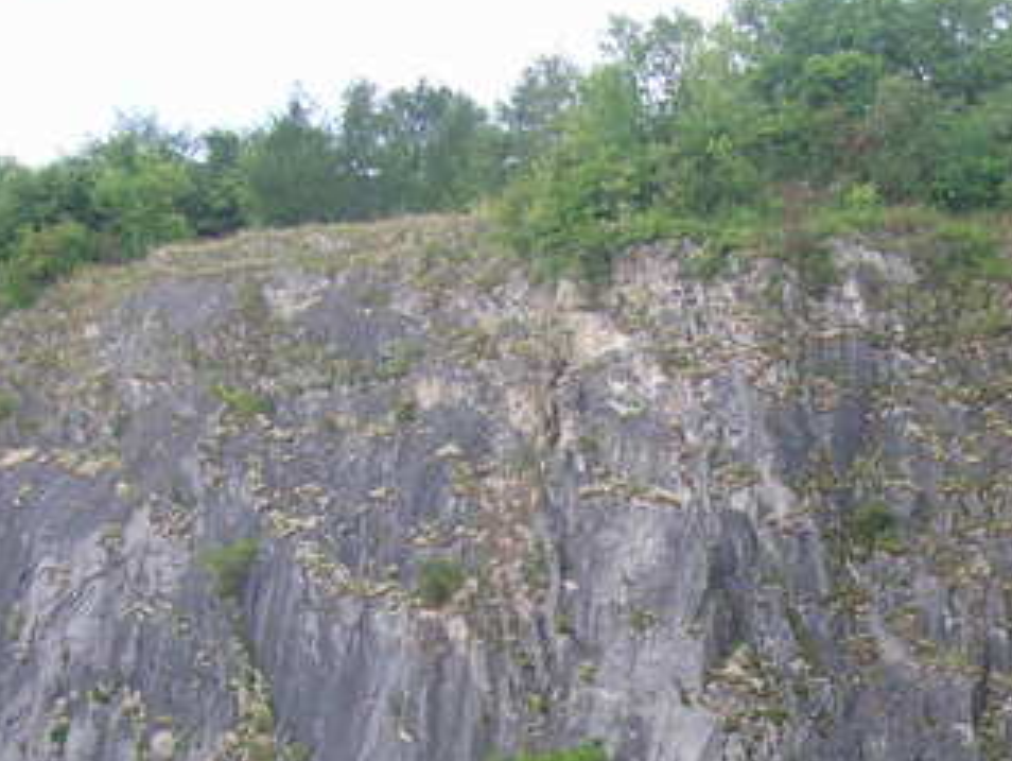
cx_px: 936
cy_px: 831
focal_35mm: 93
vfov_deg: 15.5
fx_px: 2721
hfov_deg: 20.6
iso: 50
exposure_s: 1/180
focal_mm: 6.1
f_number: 2.8
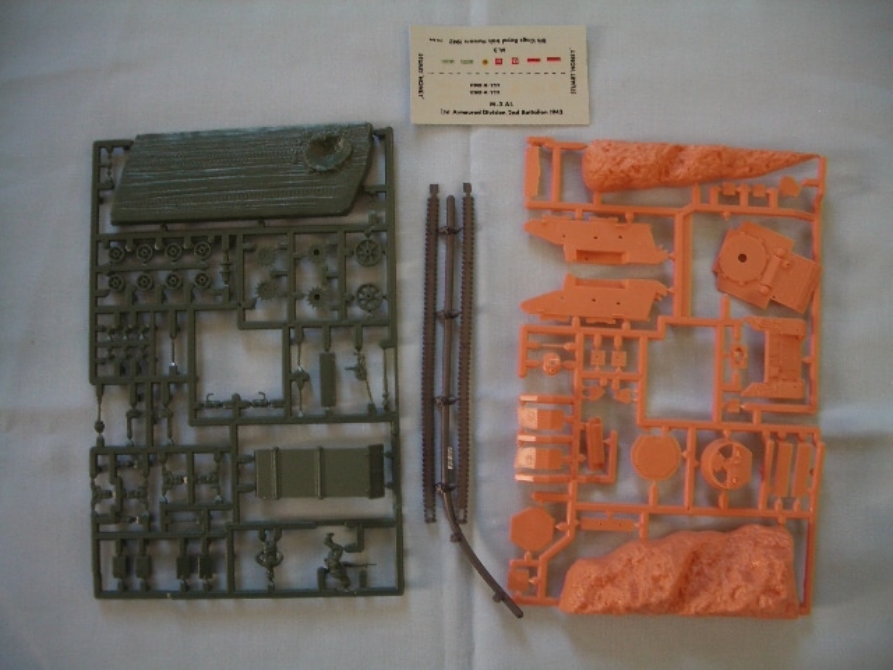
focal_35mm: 35
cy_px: 335
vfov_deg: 40.7
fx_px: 903
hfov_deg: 52.6
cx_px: 446
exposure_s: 1/15
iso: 100
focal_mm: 5.8
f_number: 2.6
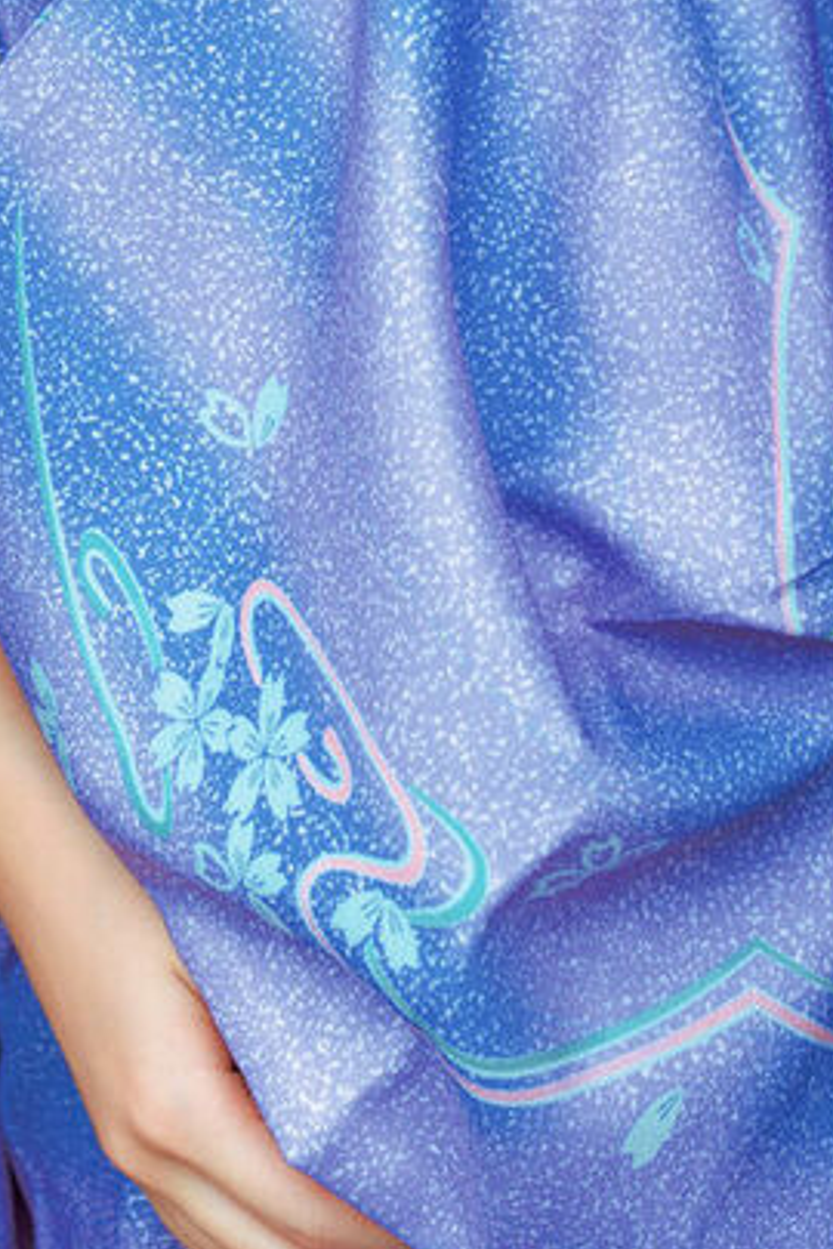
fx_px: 6073
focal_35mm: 175
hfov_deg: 7.8
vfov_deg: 11.5
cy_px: -296
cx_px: 352
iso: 100
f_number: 4
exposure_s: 1/125
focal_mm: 45
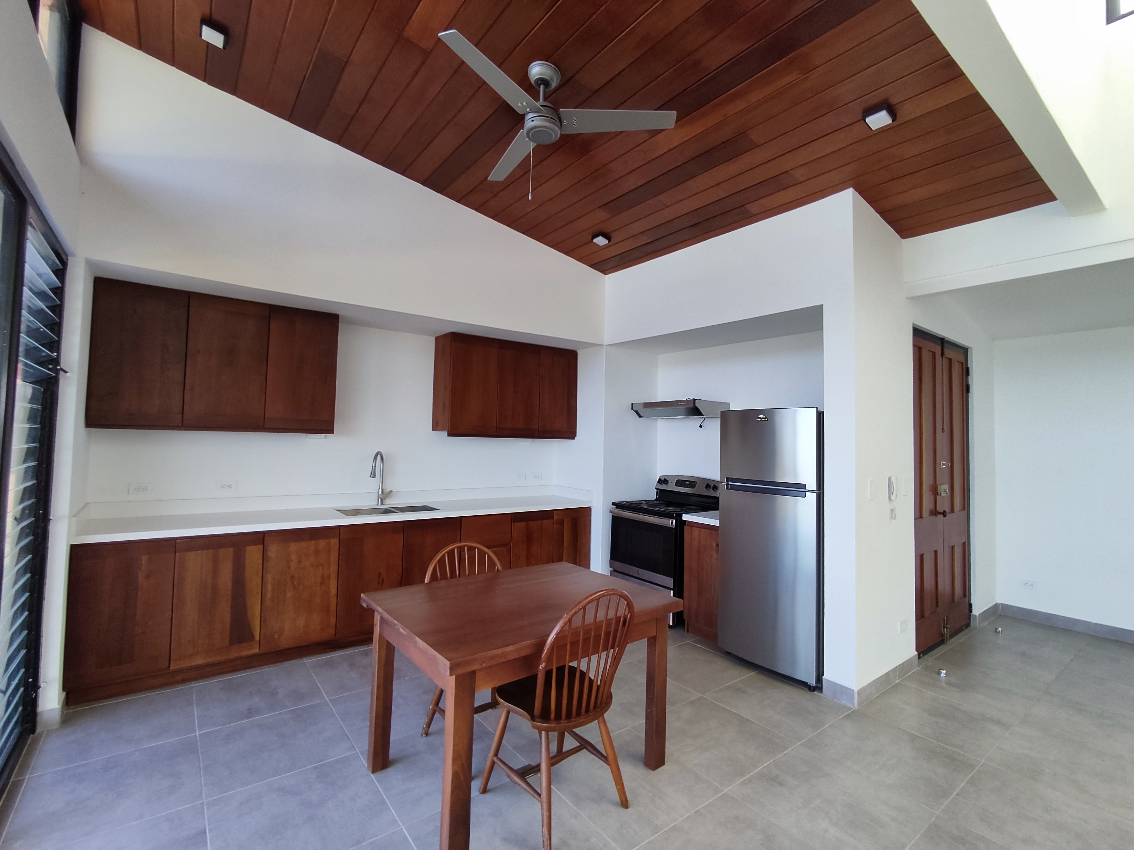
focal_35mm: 15
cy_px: 425
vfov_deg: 81.7
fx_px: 491
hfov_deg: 98.2
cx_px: 567
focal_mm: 1.6
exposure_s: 1/100
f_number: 2.2
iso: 54
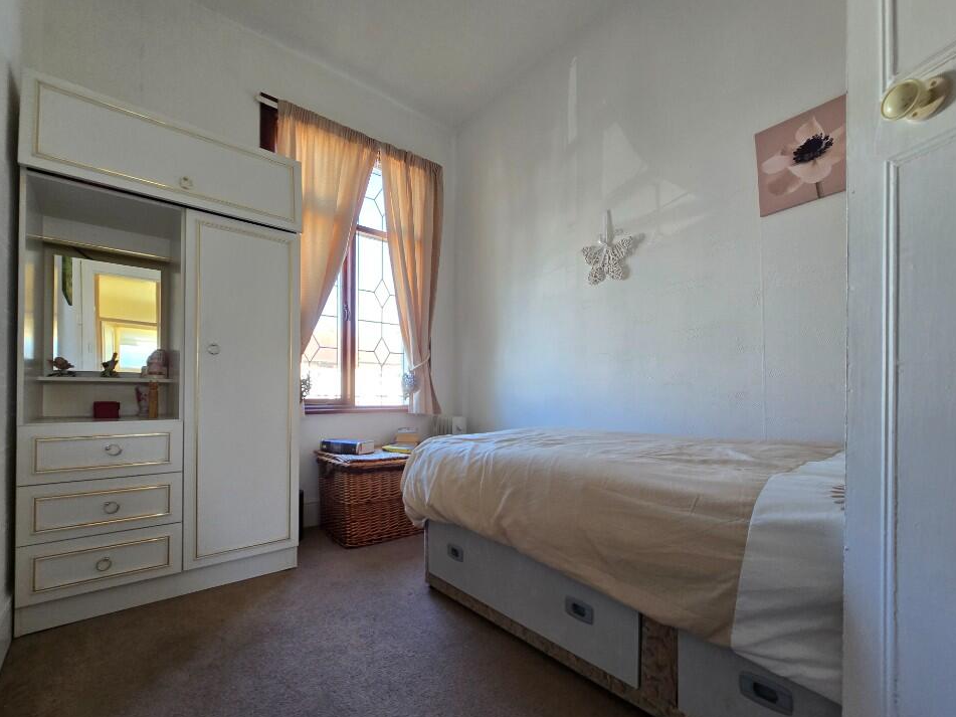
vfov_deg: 85.5
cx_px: 446
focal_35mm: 14
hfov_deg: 101.9
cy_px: 385
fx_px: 387
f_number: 2.2
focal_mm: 2.2
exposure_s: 1/100
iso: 125
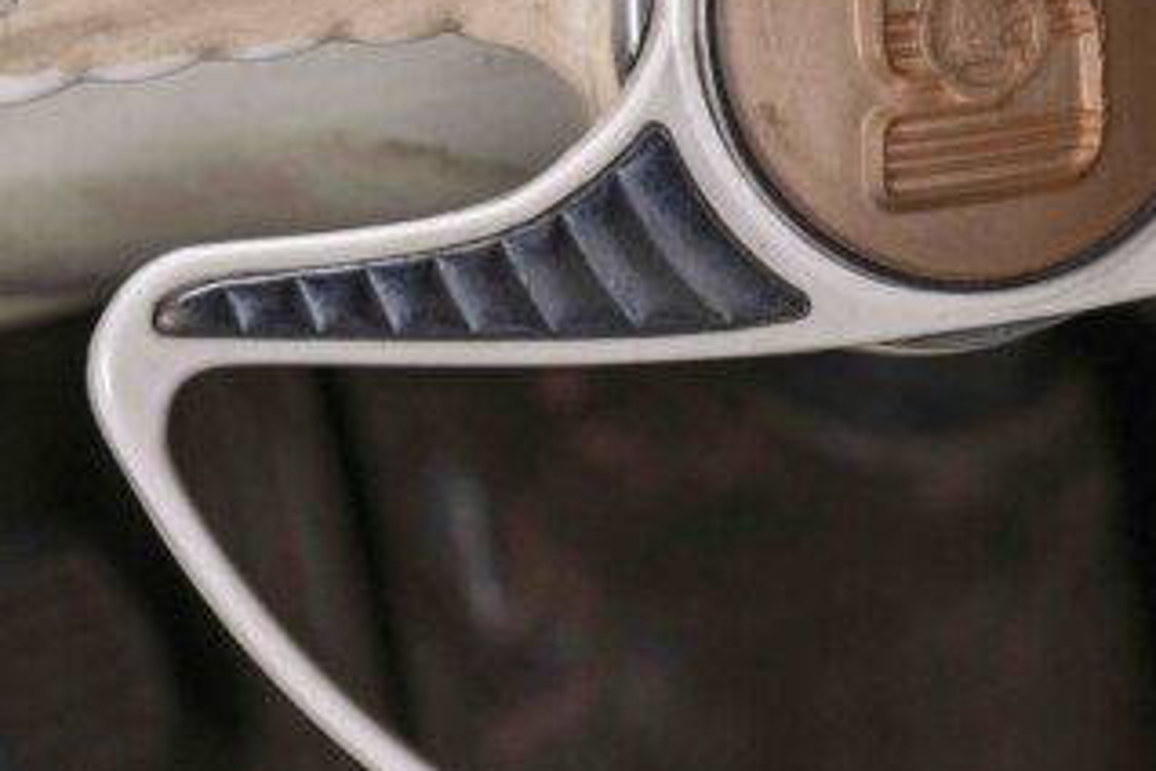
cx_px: 872
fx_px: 5426
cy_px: 95
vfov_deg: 8.1
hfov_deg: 12.1
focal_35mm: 169
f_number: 5.6
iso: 400
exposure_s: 1/20
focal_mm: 70
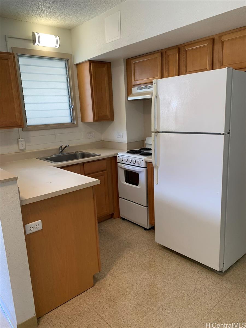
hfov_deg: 53.1
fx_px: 246
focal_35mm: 26
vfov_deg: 67.3
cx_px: 123
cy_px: 164
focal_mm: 4.25
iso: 100
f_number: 1.8
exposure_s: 1/92
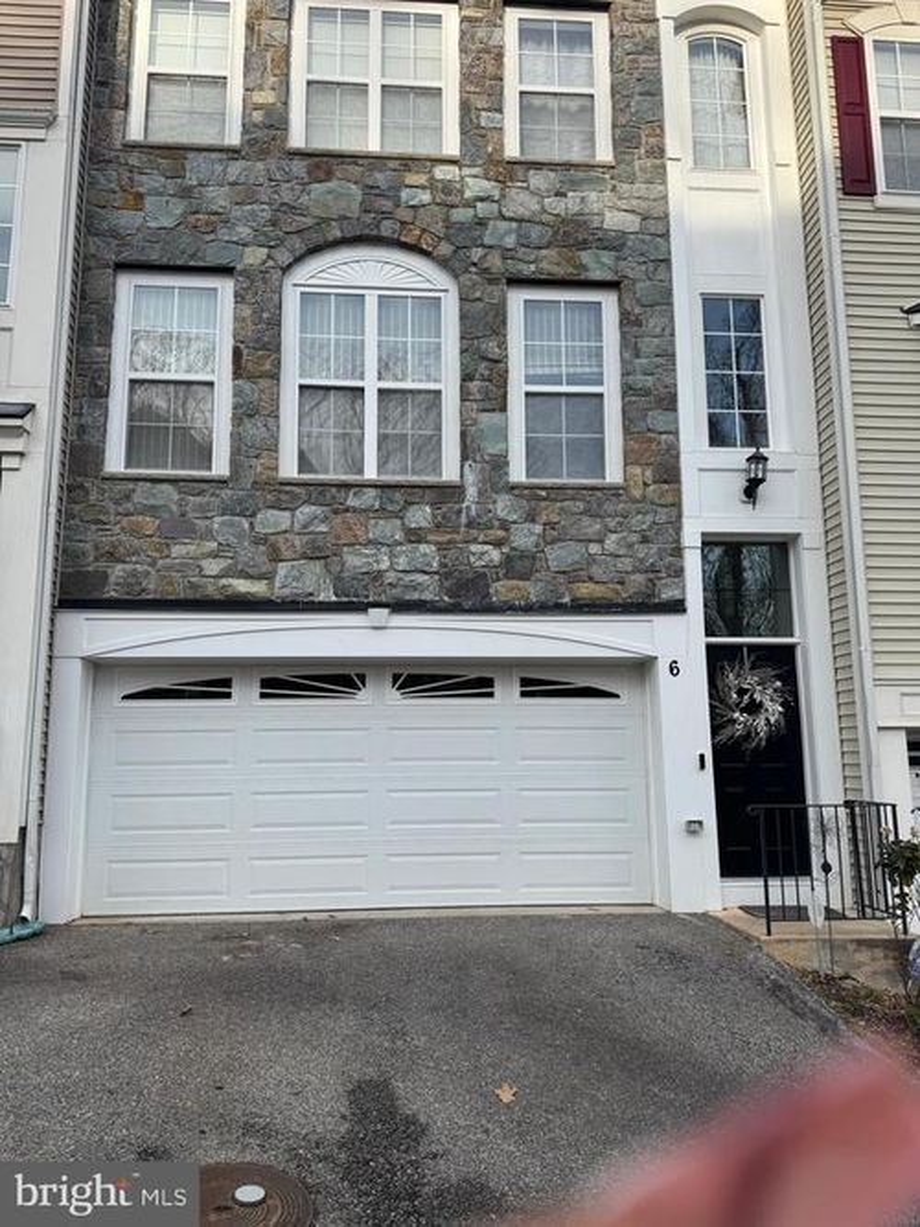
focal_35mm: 24
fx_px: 851
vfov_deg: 71.6
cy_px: 614
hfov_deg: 56.8
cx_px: 460
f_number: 1.78
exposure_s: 1/2252
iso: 80
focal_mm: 6.76
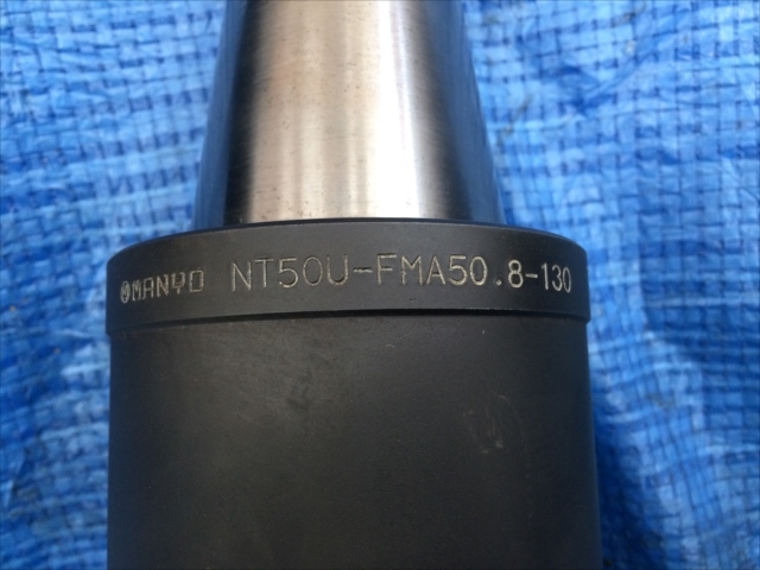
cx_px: 380
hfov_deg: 61.7
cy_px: 285
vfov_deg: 48.2
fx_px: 637
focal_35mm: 29
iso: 160
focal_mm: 4.15
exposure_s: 1/30
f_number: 2.2
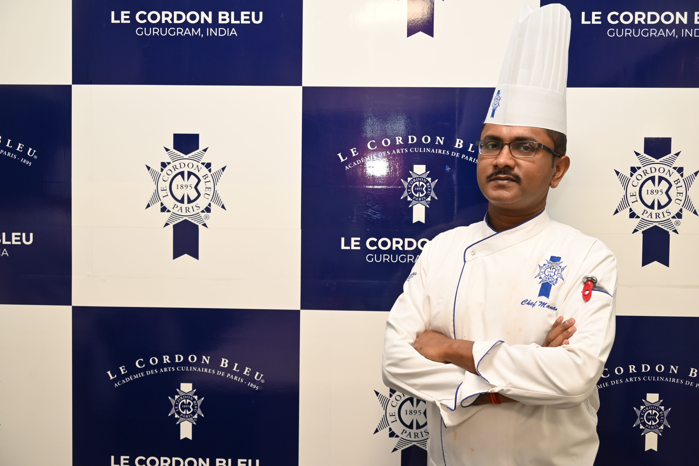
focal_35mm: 37
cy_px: 233
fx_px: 719
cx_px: 350
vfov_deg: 36.0
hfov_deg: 51.9
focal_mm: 37
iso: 1000
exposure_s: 1/60
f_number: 5
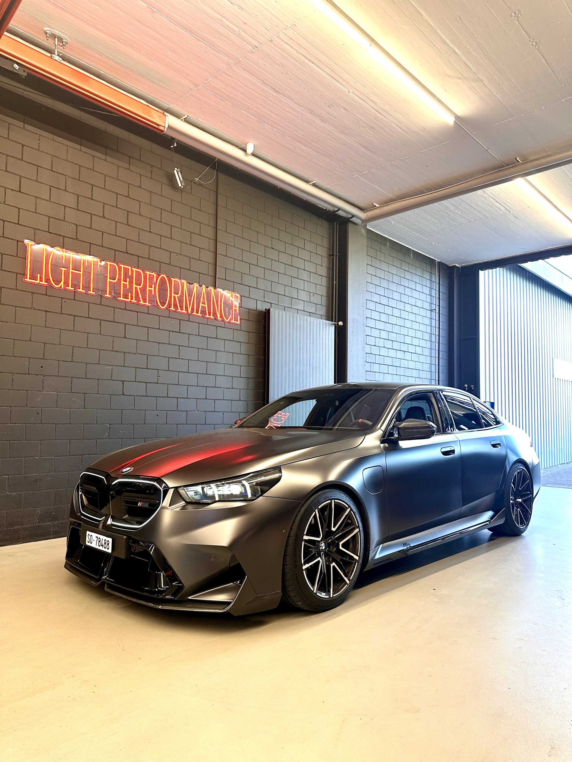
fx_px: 529
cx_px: 286
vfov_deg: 71.6
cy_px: 381
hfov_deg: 56.8
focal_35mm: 24
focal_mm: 6.86
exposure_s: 1/100
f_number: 1.78
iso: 160
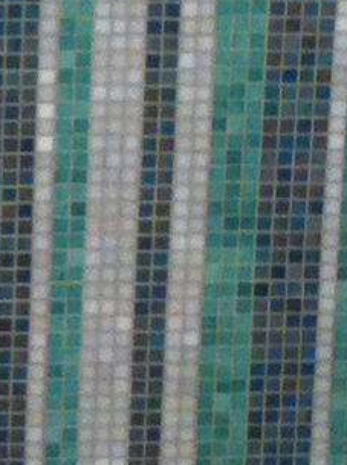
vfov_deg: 8.4
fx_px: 3177
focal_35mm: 237
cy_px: 234
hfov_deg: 6.2
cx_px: -212
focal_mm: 3.85
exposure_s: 1/17
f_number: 2.8
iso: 125
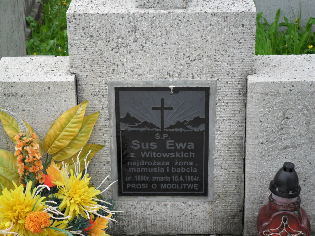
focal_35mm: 86
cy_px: 118
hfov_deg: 22.8
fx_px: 783
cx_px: 158
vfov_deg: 17.2
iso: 100
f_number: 4.3
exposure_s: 1/90
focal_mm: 15.4
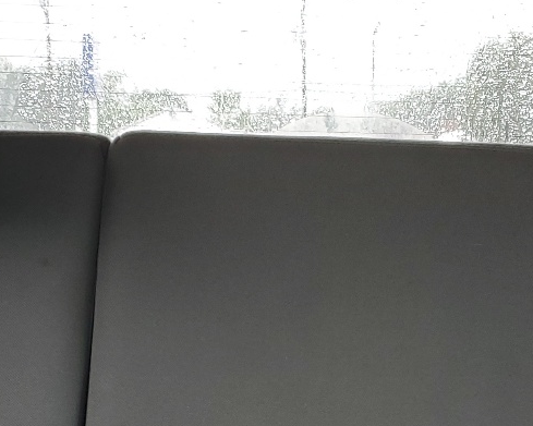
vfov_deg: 17.5
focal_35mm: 83
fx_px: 1309
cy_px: 527
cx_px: 308
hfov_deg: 23.0
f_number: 1.5
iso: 58
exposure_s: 1/60.2
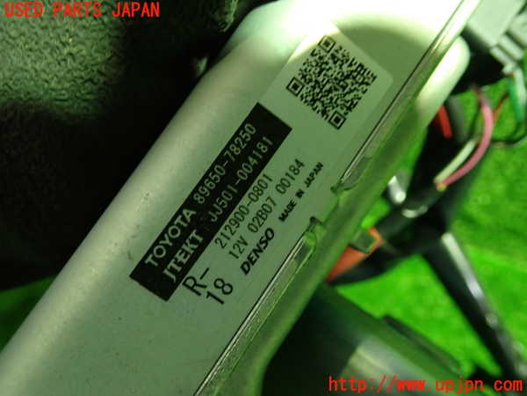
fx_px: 457
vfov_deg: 46.8
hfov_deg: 60.0
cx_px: 264
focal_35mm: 30
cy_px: 198
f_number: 2.3
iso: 640
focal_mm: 5.4
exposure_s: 1/30
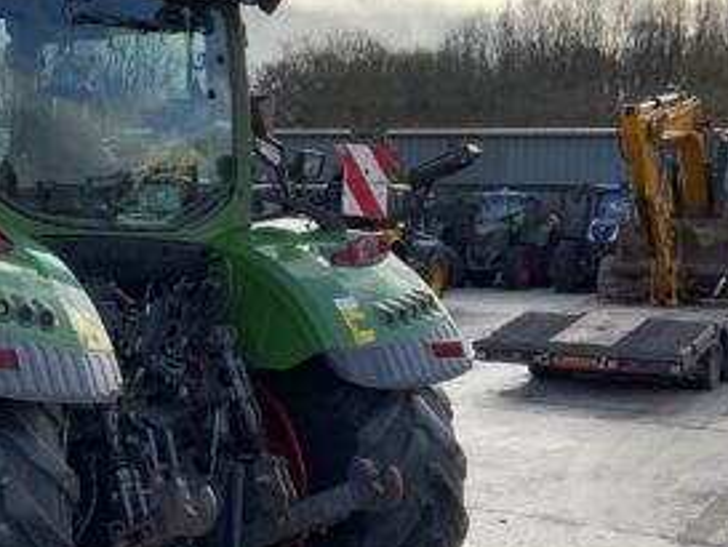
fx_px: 1431
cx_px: 120
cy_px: 328
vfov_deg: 21.6
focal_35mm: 68
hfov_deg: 27.8
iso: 16
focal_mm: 3
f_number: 1.8
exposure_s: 1/1195
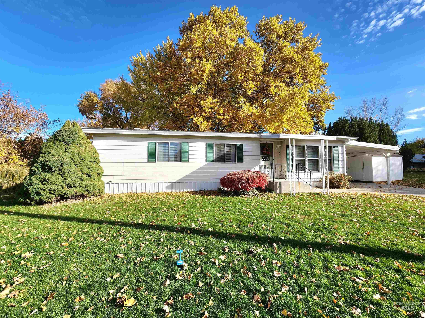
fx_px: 160
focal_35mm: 13
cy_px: 159
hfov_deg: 106.2
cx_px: 212
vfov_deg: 89.9
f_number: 2.2
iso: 50
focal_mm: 2.2
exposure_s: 1/1429
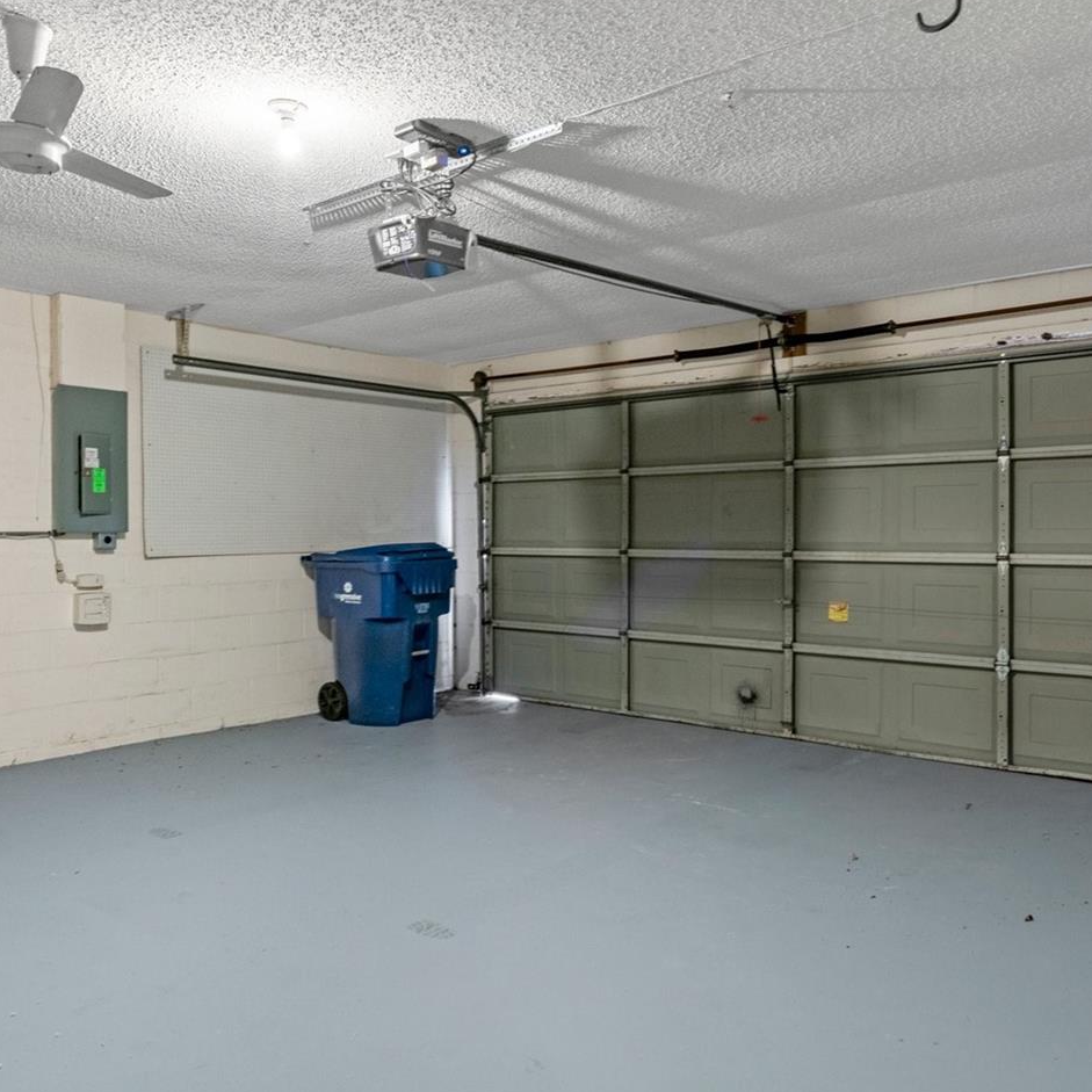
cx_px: 550
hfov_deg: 60.9
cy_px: 492
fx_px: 928
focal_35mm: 26
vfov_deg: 60.8
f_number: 8
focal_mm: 12
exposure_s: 5
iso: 320
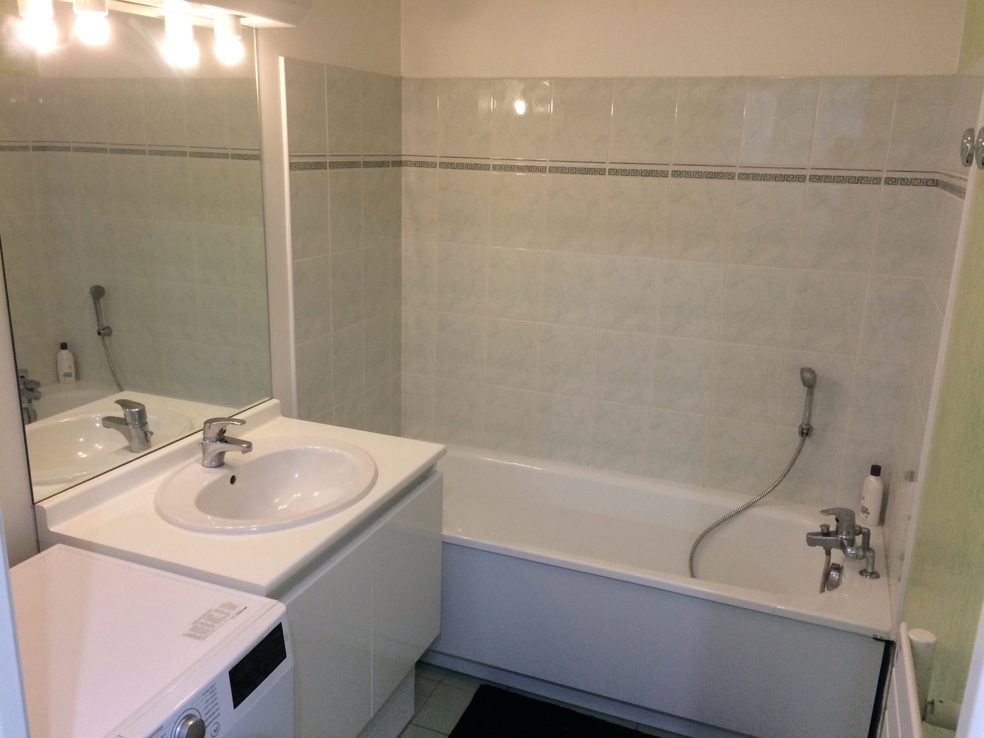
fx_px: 824
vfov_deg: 48.2
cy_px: 369
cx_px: 492
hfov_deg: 61.7
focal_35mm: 29
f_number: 2.2
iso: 80
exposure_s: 1/33
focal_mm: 4.15
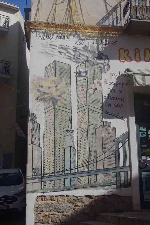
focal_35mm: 46
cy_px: 112
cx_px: 75
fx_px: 291
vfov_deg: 42.3
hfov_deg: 28.9
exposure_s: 1/160
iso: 200
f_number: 11
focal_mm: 31
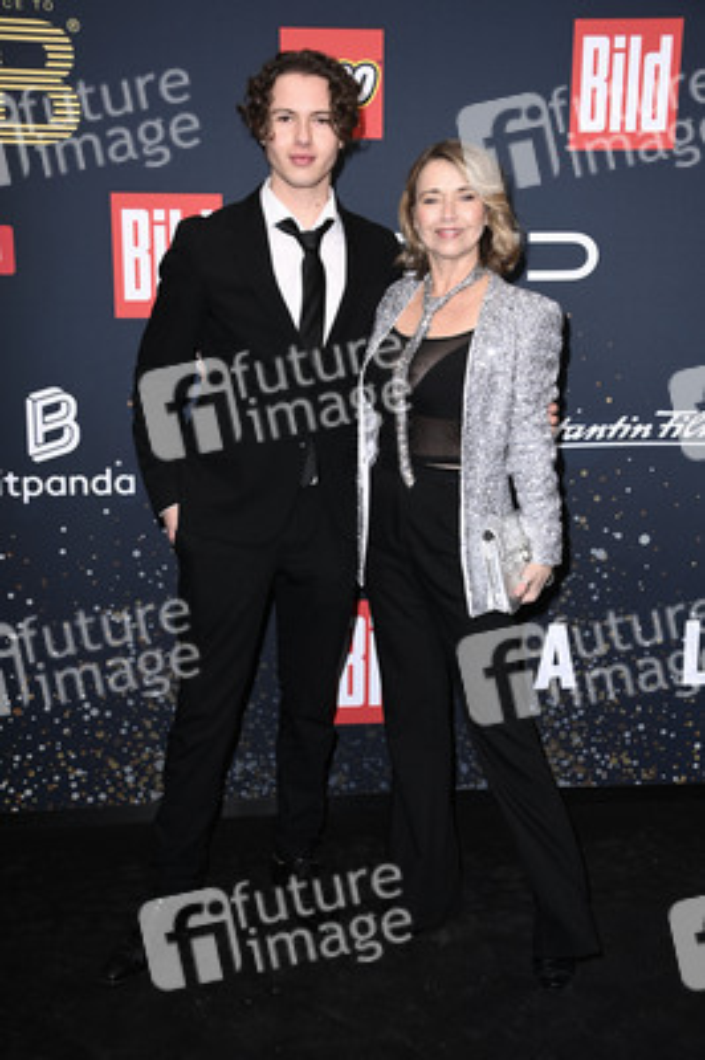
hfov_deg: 30.5
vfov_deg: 44.5
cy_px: 530
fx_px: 1295
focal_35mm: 44
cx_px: 352
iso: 320
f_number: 5.6
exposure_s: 1/250
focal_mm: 44
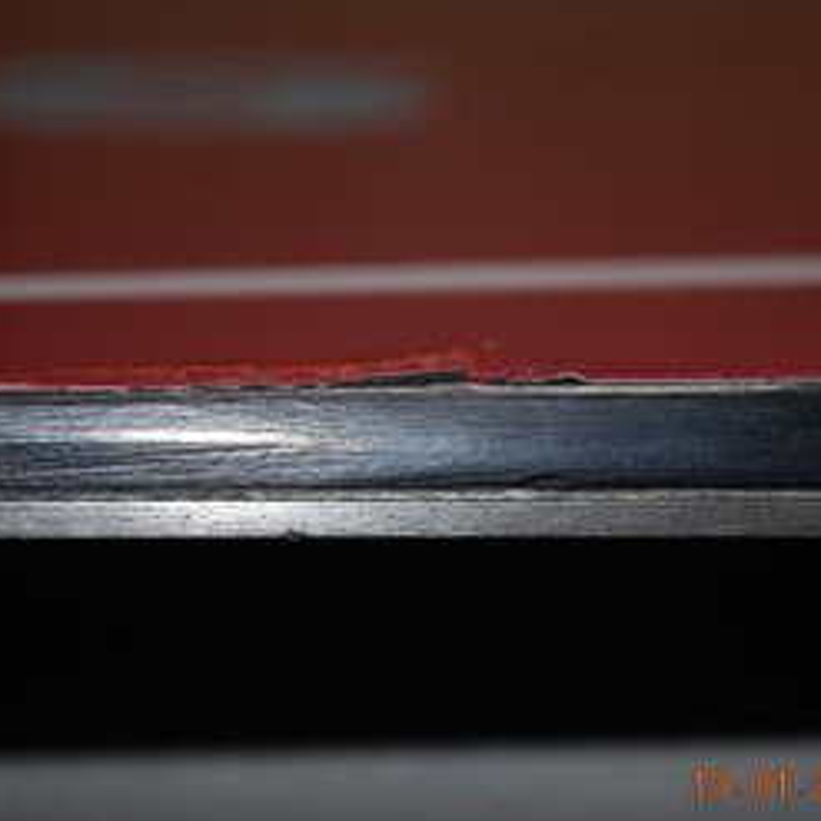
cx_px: 479
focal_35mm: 114
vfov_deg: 15.3
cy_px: 406
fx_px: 3051
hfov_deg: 15.3
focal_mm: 55
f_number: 5.6
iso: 200
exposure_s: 1/60
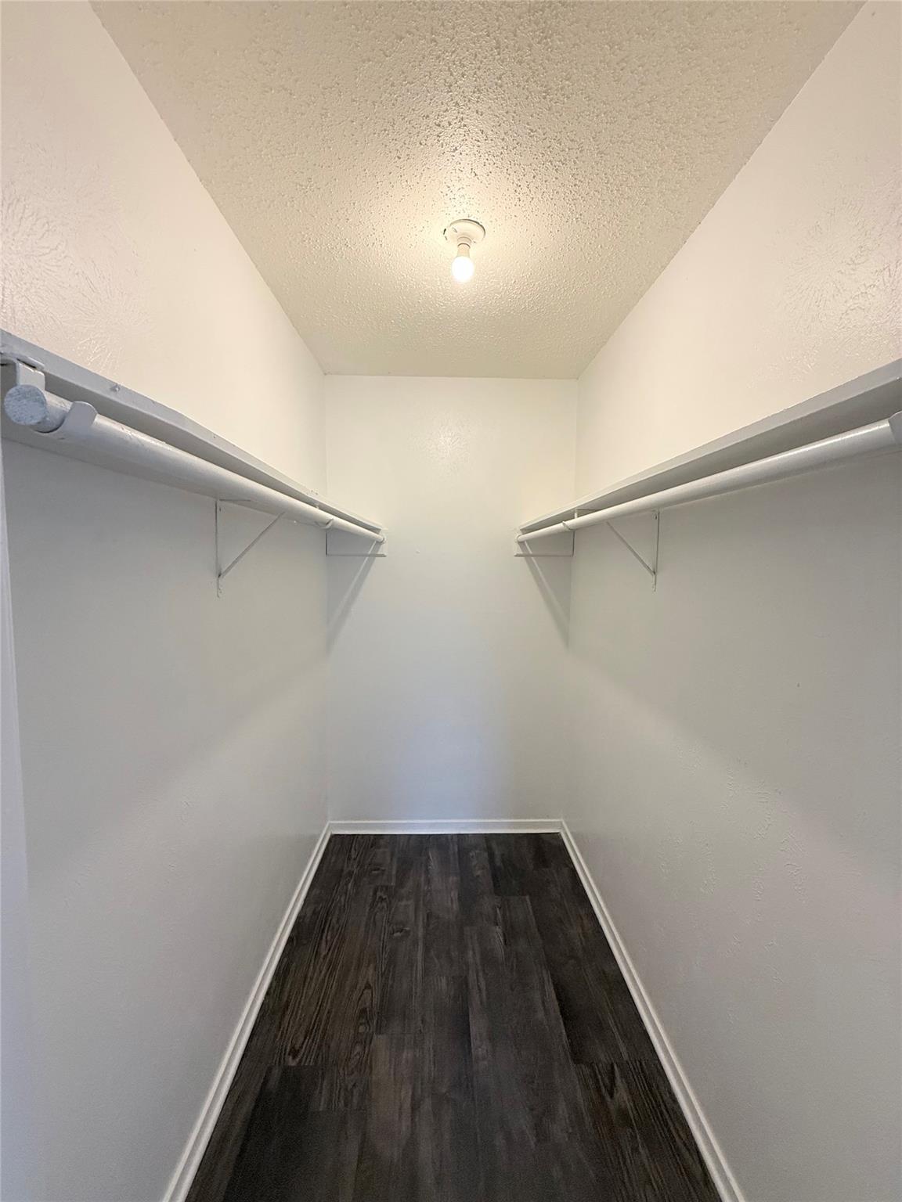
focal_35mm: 14
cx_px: 451
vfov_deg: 102.1
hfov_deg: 85.7
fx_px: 486
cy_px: 601
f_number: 2.2
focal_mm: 2.22
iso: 320
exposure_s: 1/120
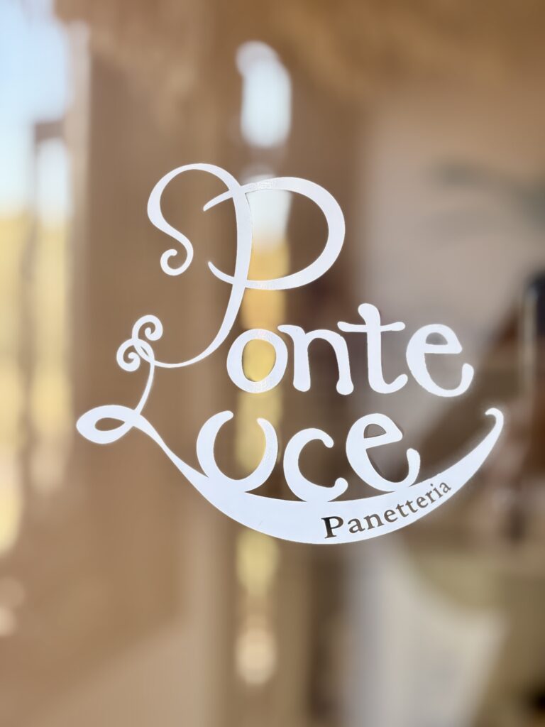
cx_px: 272
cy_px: 364
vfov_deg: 36.8
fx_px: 1092
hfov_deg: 28.0
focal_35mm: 52
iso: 40
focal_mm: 5.96
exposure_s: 1/60
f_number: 1.6
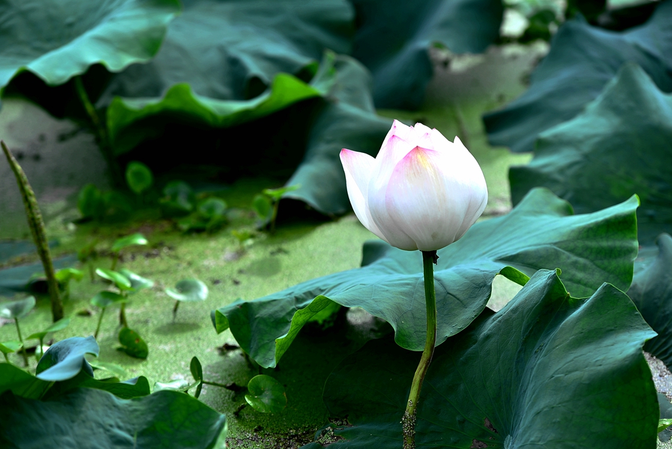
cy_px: 224
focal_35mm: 135
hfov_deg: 15.2
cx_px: 336
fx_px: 2521
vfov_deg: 10.2
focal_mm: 135
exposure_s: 1/500
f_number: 4
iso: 100
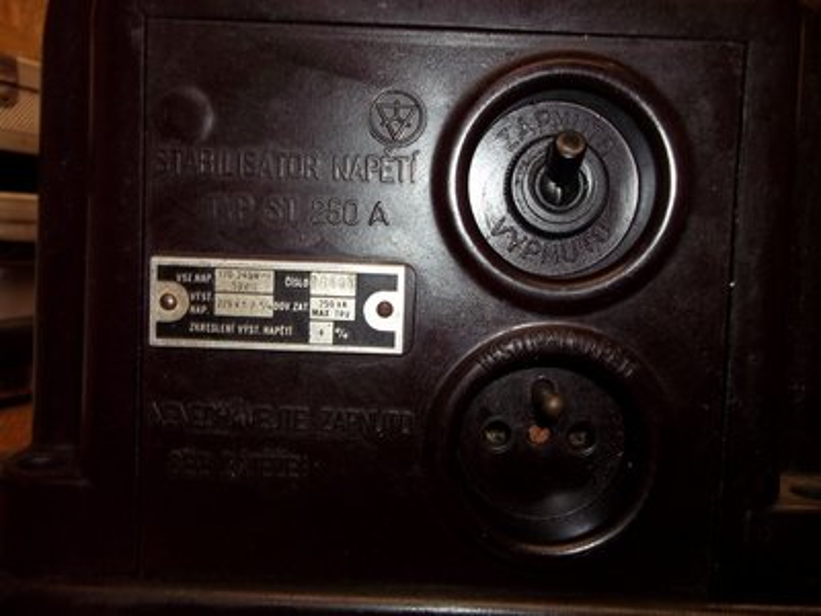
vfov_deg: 44.2
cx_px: 410
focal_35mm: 32
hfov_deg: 56.8
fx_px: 759
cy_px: 308
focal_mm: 5.7
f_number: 2.9
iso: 80
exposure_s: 1/30
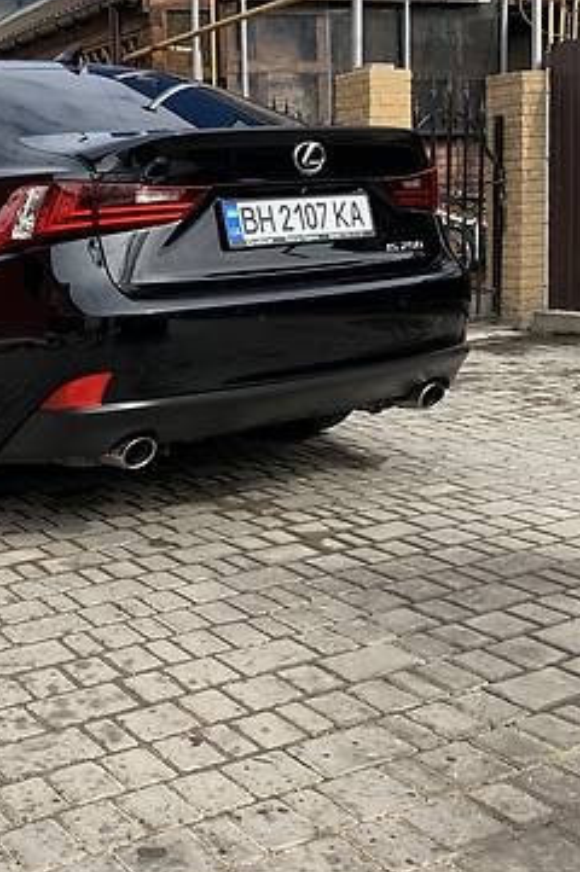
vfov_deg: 43.6
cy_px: 389
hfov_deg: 29.1
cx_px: 104
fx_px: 1090
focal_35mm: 45
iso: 25
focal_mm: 4.2
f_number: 1.8
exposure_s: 1/1282
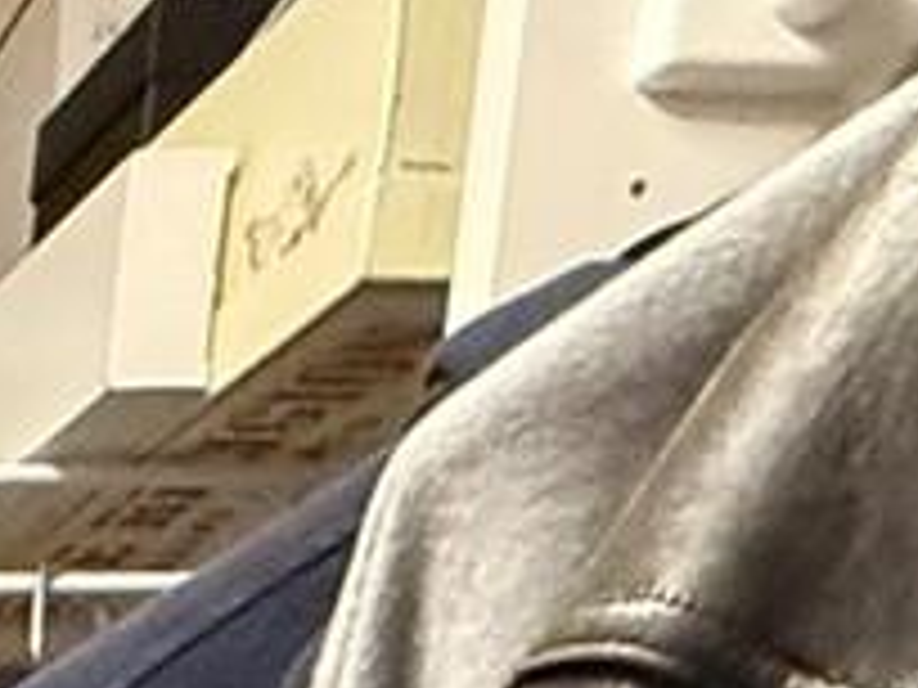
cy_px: 2253
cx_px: -1746
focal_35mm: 110
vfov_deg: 9.5
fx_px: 2917
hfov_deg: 11.5
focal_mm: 2.22
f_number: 2.2
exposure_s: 1/60
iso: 640
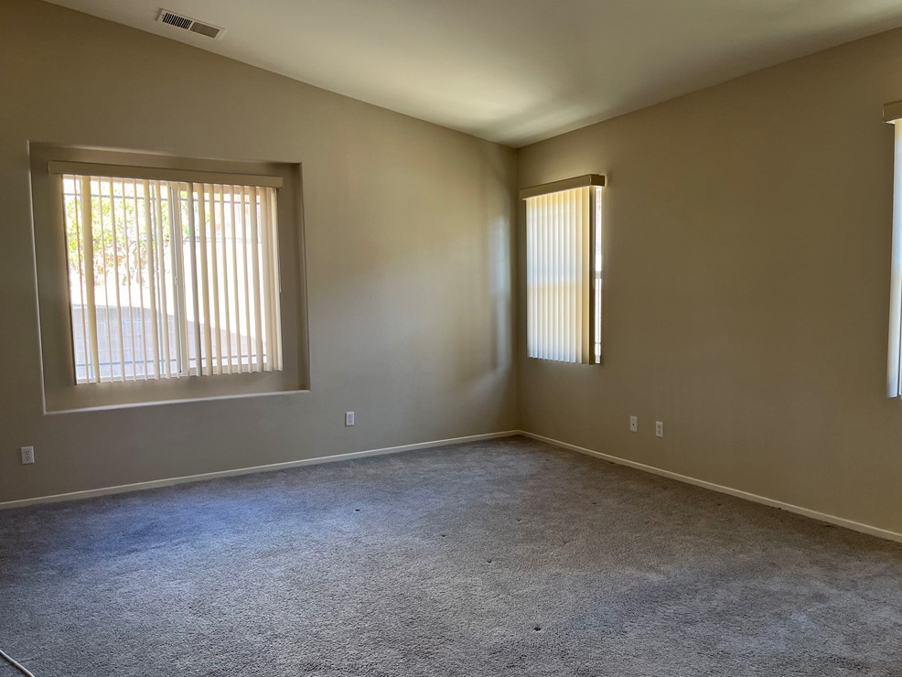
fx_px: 704
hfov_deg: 65.3
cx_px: 458
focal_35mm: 27
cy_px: 349
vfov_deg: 51.4
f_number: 1.6
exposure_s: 1/60
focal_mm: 5.1
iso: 80
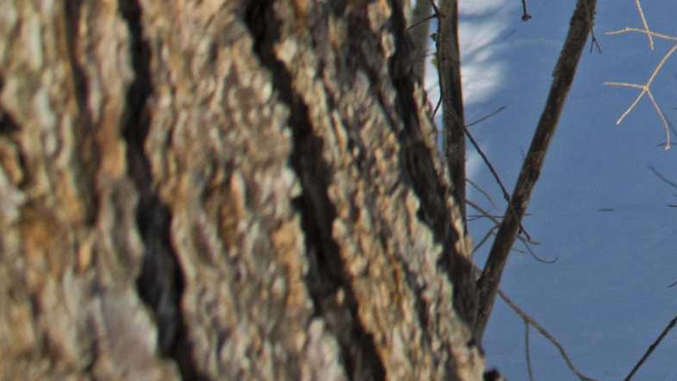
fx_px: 1992
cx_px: 1127
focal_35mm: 111
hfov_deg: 16.8
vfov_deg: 9.8
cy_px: -499
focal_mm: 18
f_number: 8
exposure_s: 1/200
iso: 200
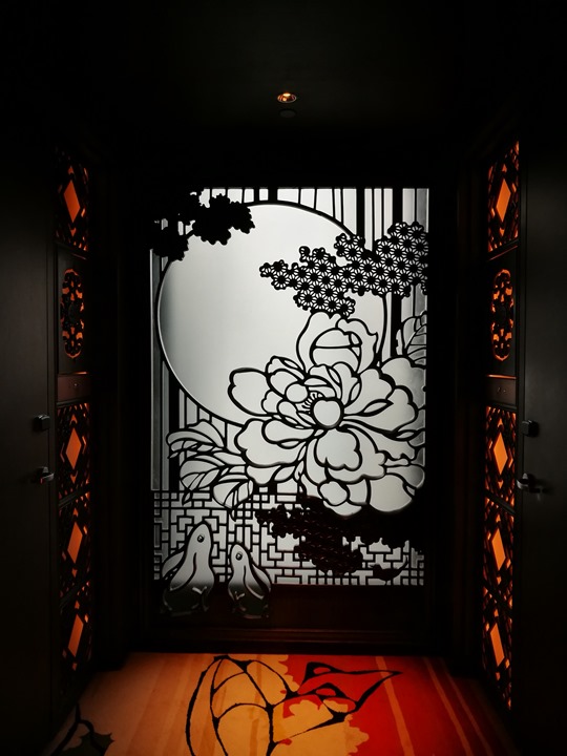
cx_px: 284
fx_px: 590
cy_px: 378
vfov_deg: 65.3
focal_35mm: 27
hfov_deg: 51.4
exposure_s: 1/50
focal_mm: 4.5
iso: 160
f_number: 2.2
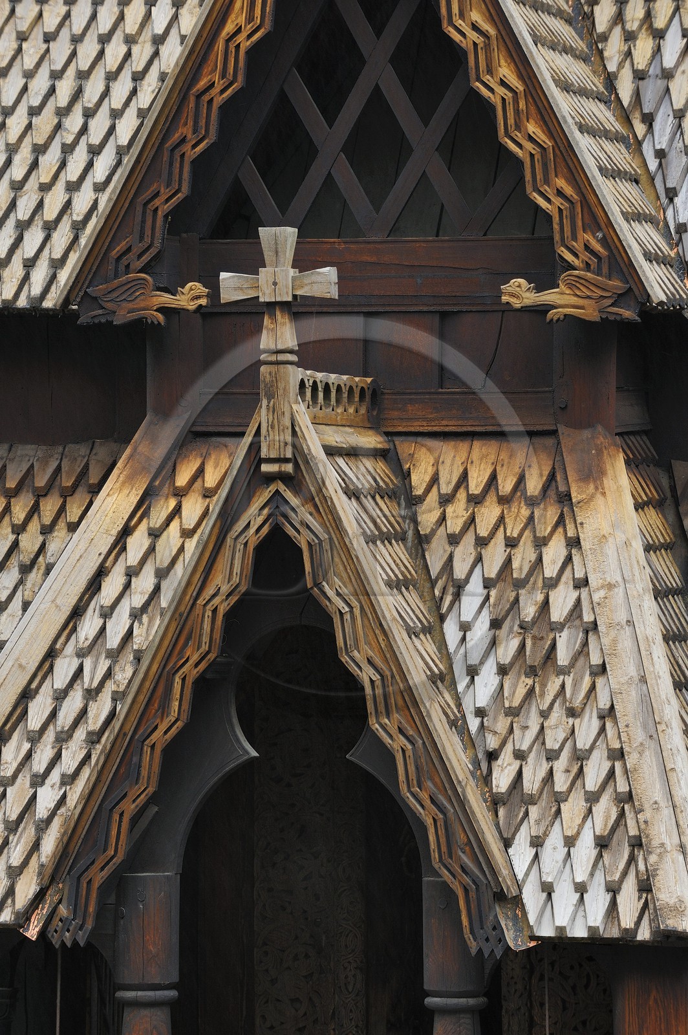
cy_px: 518
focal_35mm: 175
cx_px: 344
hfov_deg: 7.8
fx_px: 5025
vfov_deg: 11.8
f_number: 8
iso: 800
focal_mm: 175
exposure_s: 1/25
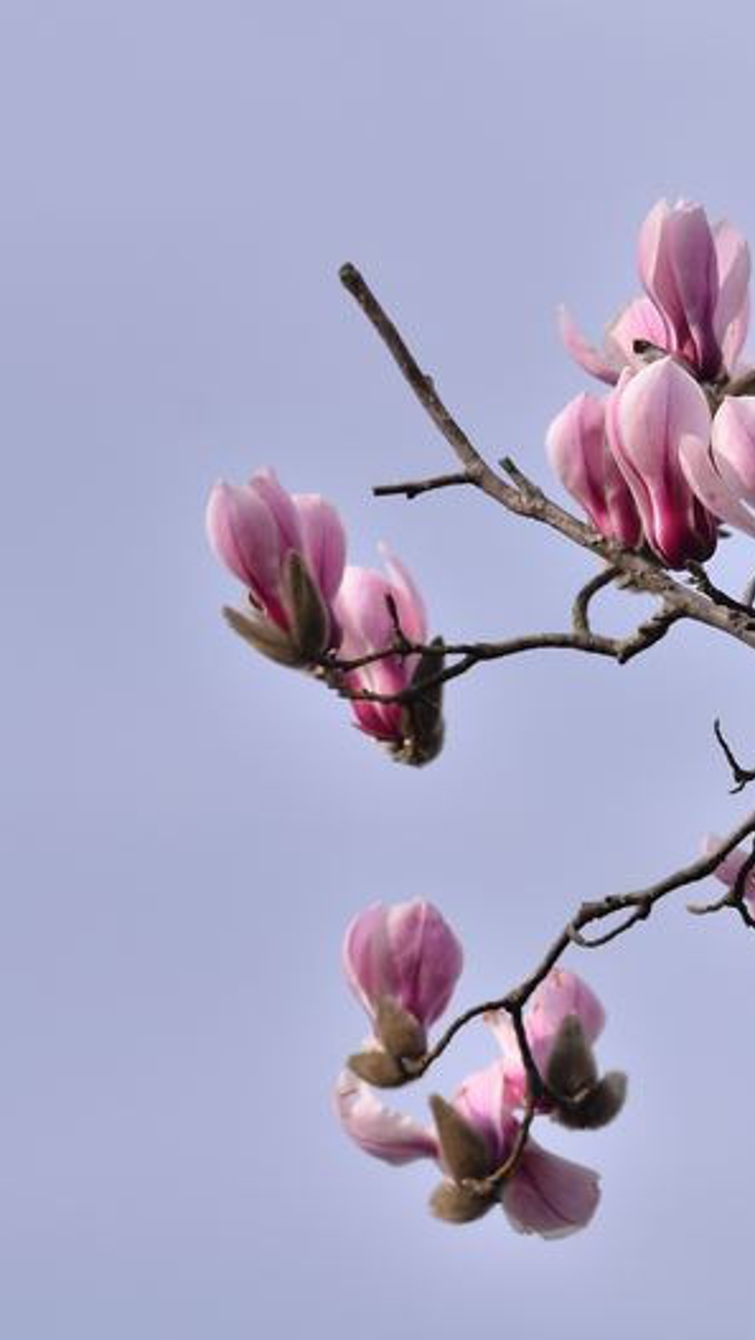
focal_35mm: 357
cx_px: 768
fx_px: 12687
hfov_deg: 3.4
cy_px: 671
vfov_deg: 6.0
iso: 100
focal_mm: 150
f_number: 8
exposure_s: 1/400
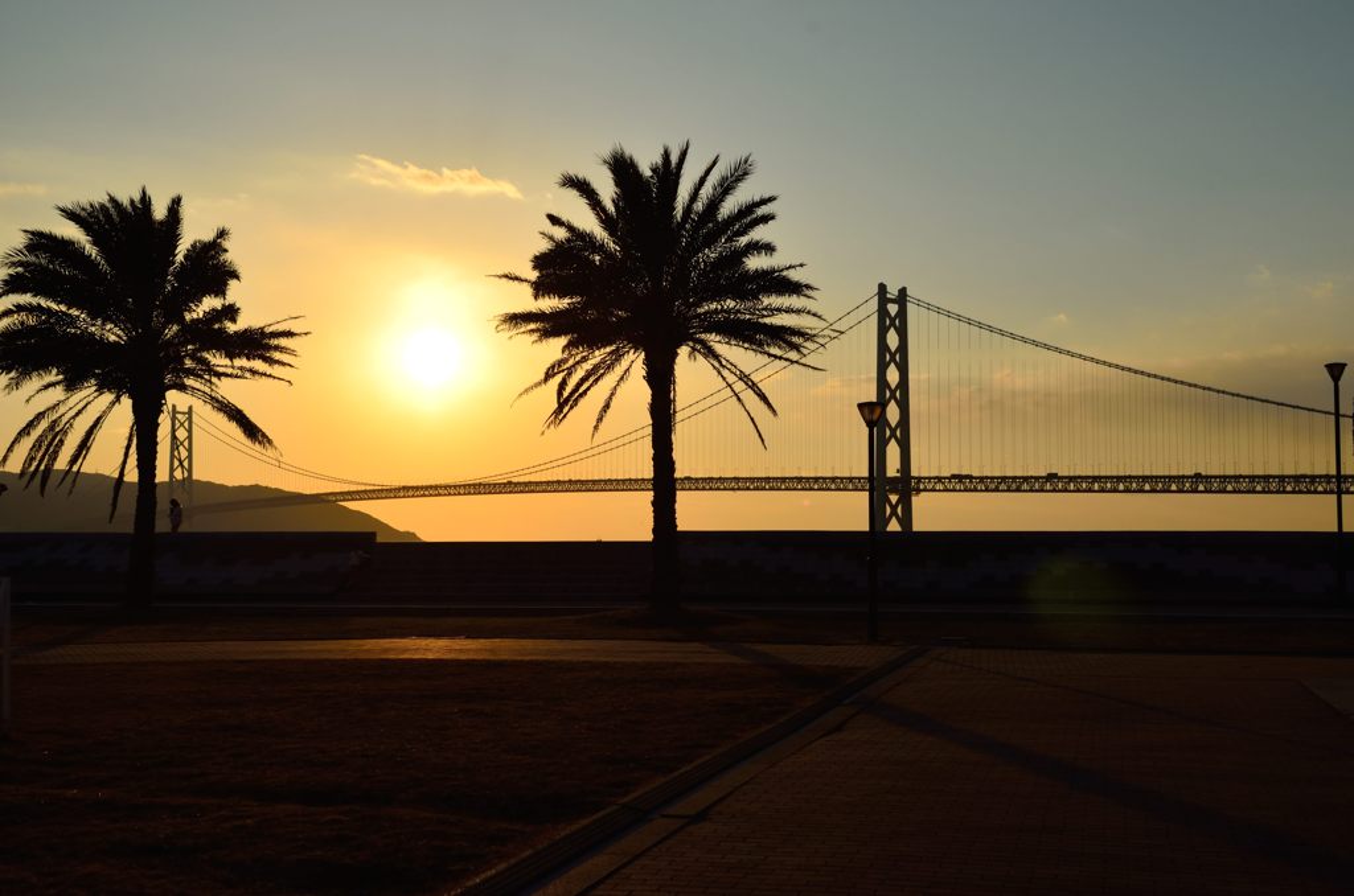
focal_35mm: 39
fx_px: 1464
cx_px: 677
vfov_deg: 34.1
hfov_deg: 49.6
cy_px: 448
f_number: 11
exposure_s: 1/500
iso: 100
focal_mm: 26
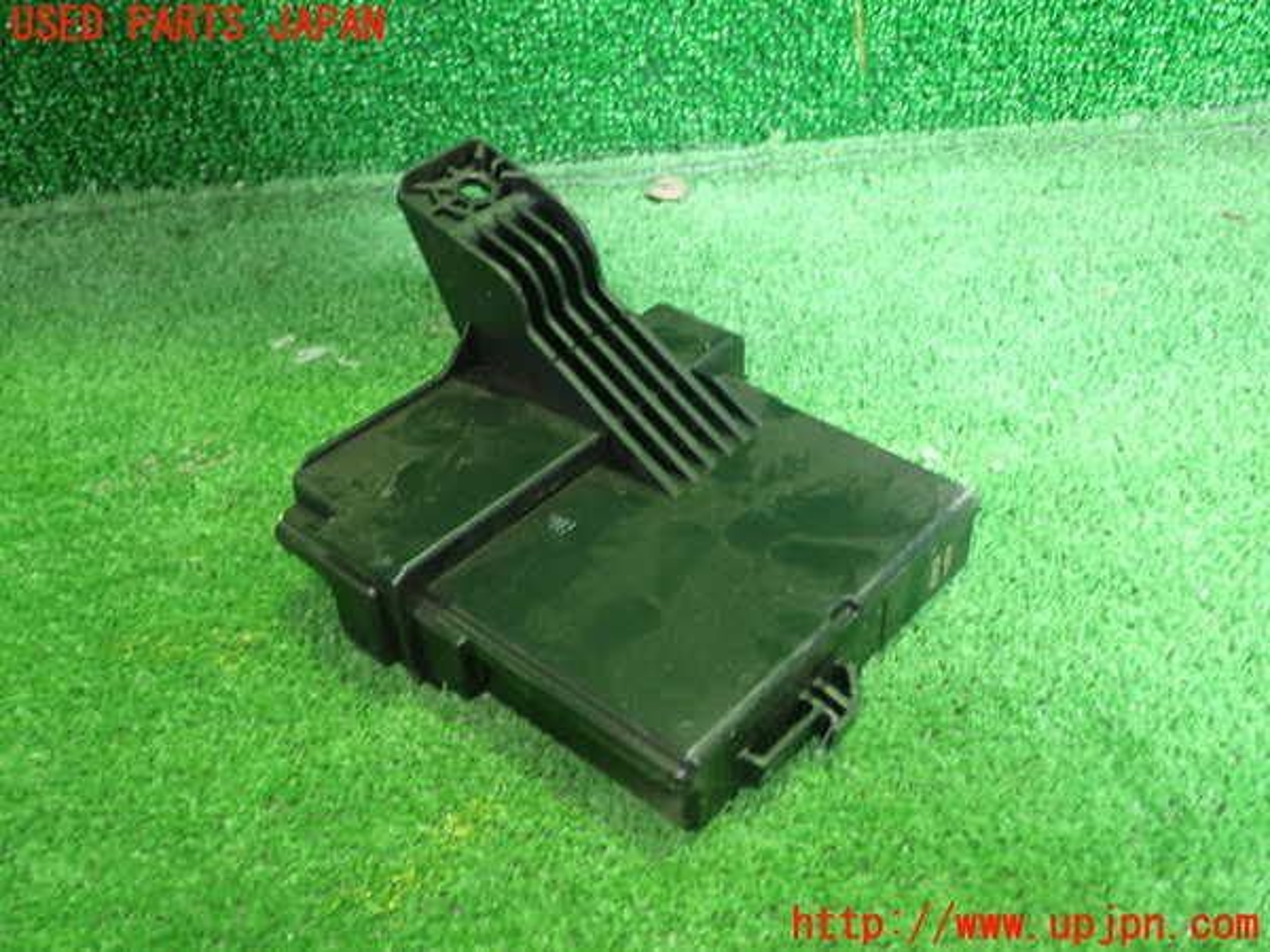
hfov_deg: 49.0
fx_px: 1394
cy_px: 476
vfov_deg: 37.7
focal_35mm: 38
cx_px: 635
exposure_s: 1/25
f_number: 2.7
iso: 800
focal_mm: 6.83
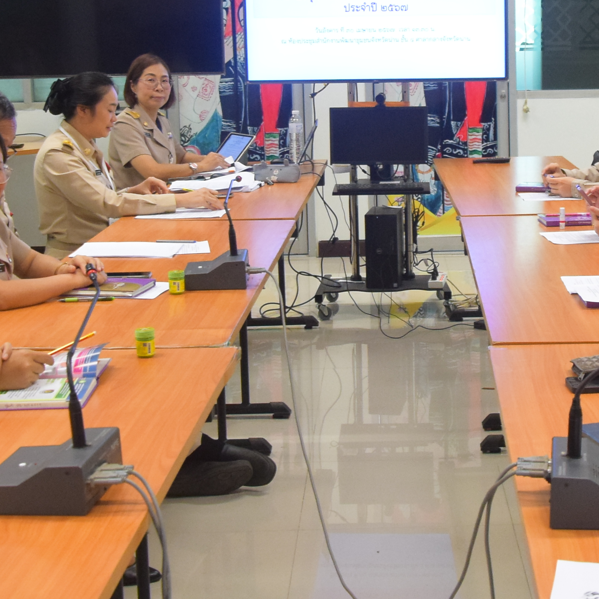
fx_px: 1273
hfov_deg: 26.3
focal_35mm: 65
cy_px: 200
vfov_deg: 26.3
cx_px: 414
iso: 2000
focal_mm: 18
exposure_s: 1/100
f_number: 6.3
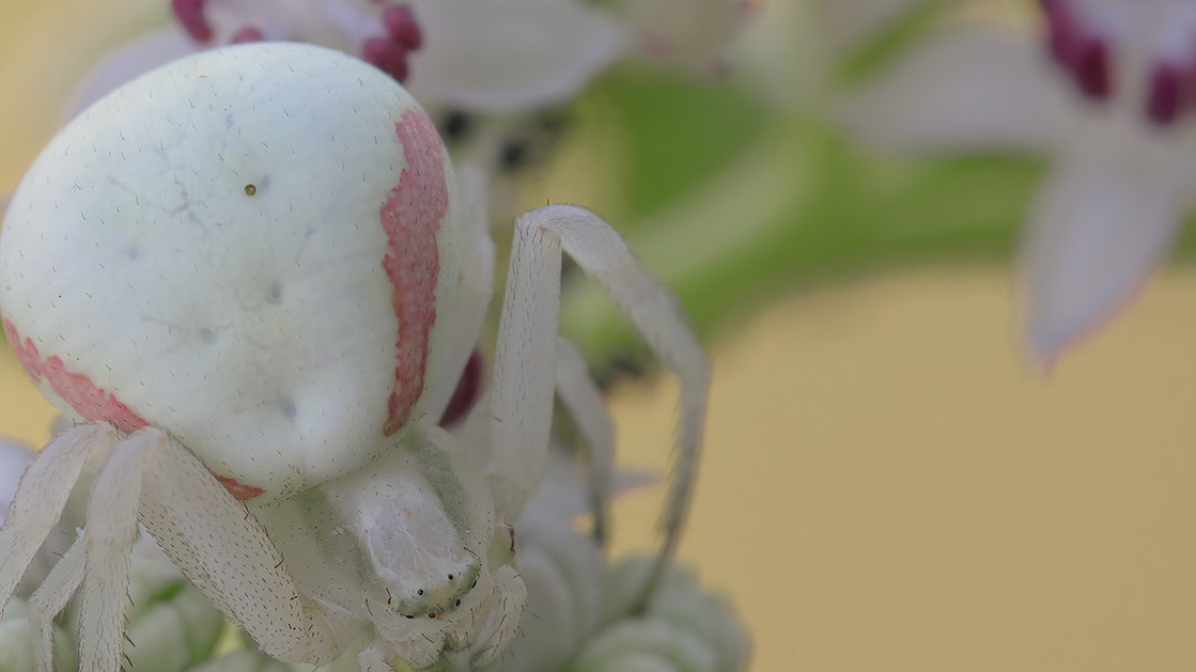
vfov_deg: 2.7
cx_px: 511
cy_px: 485
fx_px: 14427
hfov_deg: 4.7
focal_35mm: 455
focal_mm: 180
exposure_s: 1/13
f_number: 14
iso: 200
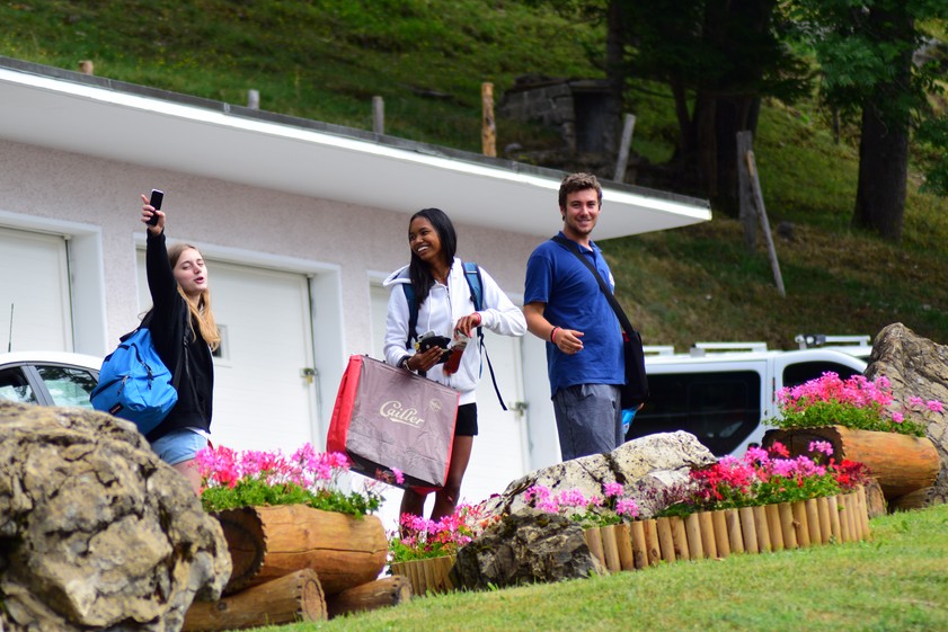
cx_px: 406
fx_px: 6495
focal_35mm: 247
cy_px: 348
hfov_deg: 8.3
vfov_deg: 5.6
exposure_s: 1/640
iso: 200
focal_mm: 135
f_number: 4.2
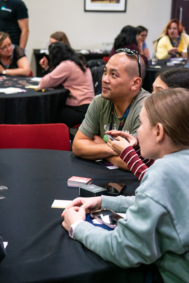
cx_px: 94
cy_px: 142
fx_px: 550
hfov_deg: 19.5
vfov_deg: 28.8
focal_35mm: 70
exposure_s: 1/60
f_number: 5.6
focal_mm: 70
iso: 3200
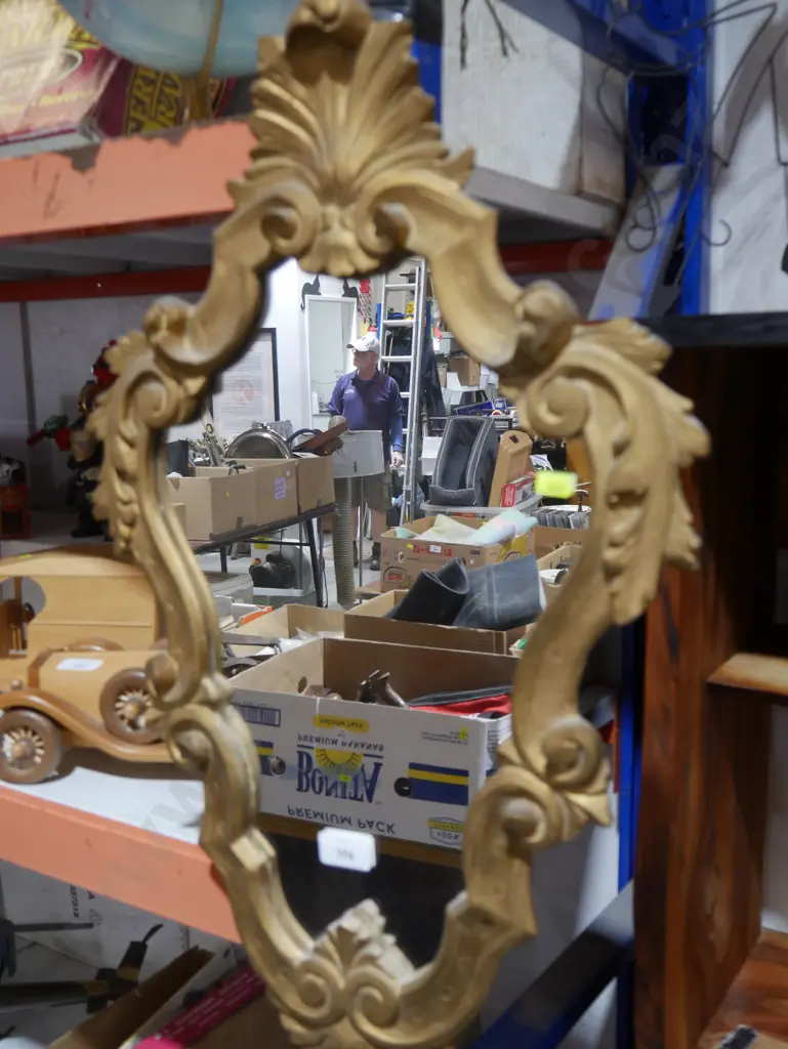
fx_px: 1152
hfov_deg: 37.8
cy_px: 524
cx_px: 394
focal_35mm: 38
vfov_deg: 49.0
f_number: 4.1
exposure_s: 1/60
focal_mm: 19
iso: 500
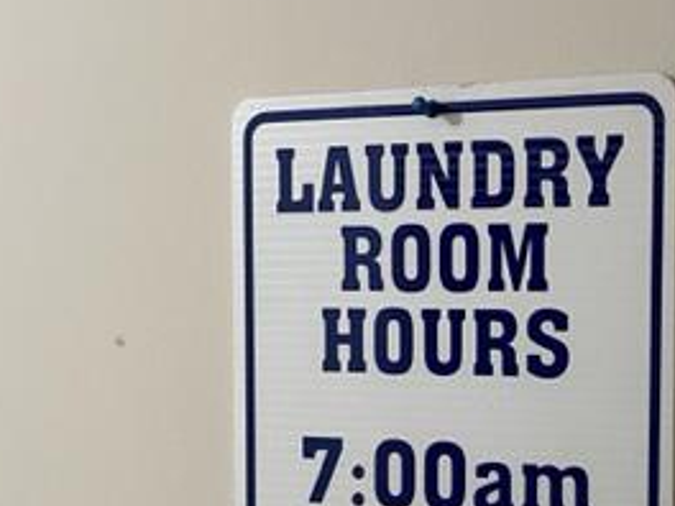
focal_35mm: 63
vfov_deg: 22.7
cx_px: 616
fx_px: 1228
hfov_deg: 29.4
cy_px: 450
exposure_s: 1/60
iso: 160
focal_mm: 5.1
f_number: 1.6
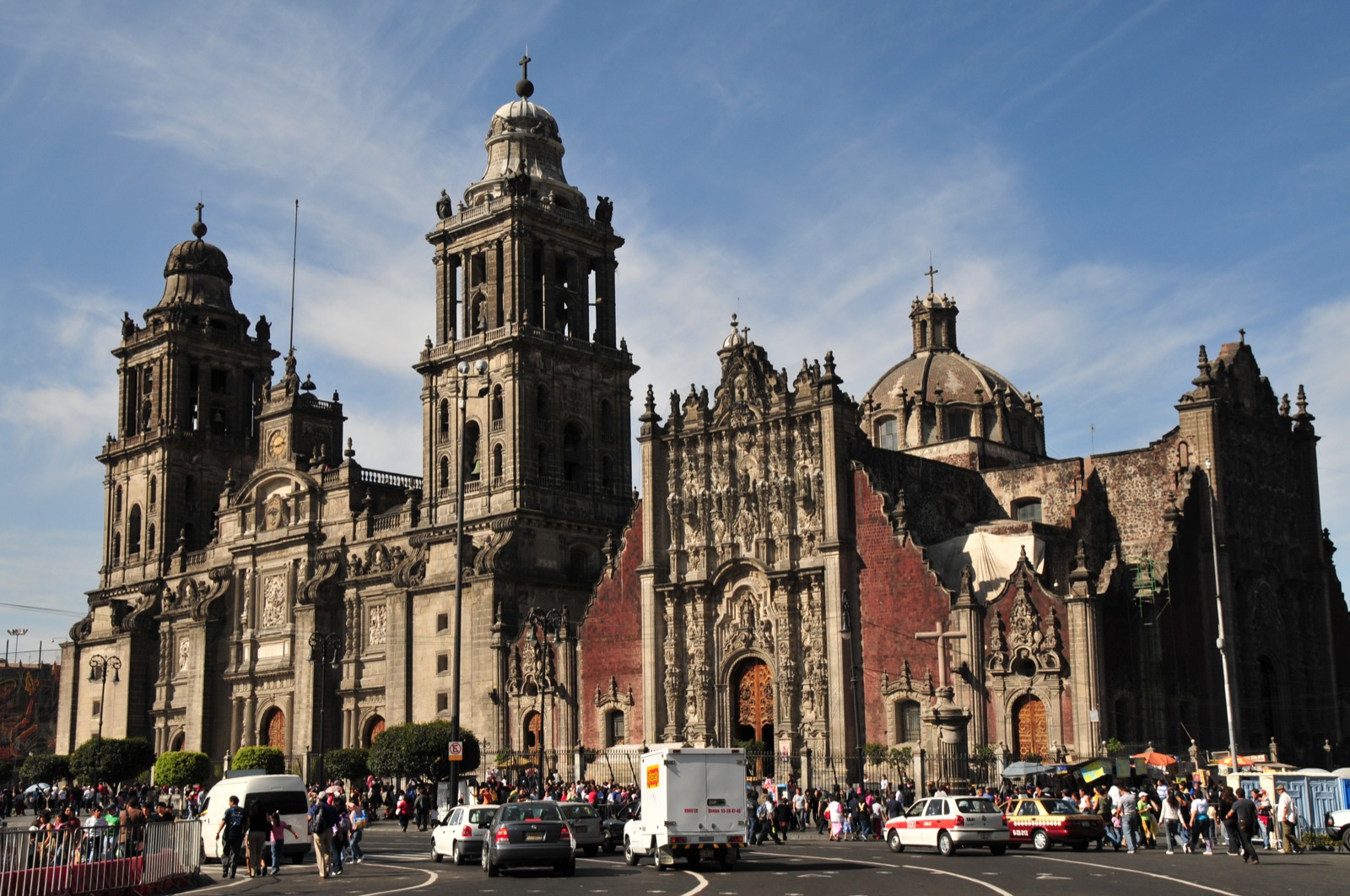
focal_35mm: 42
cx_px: 675
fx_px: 1573
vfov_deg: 31.8
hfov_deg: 46.5
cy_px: 448
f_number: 10
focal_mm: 28
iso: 200
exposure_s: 1/400
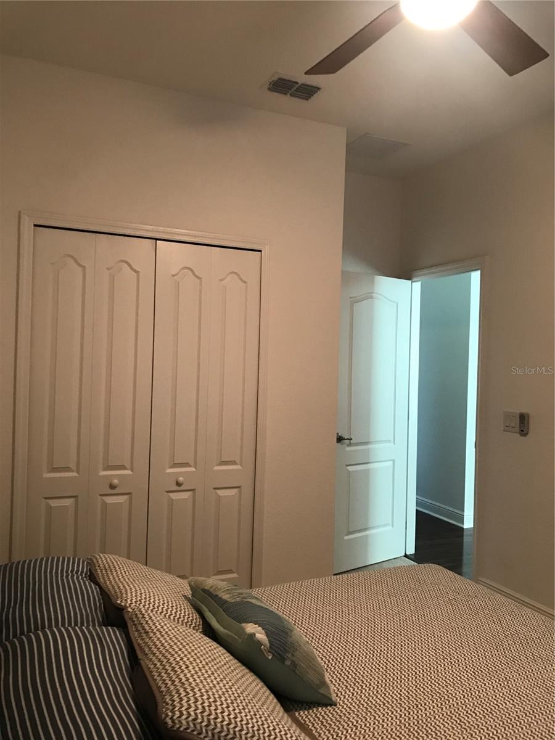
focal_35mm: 28
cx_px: 278
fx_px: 599
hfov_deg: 49.7
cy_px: 370
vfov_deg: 63.4
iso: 50
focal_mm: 3.99
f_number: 1.8
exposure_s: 1/15
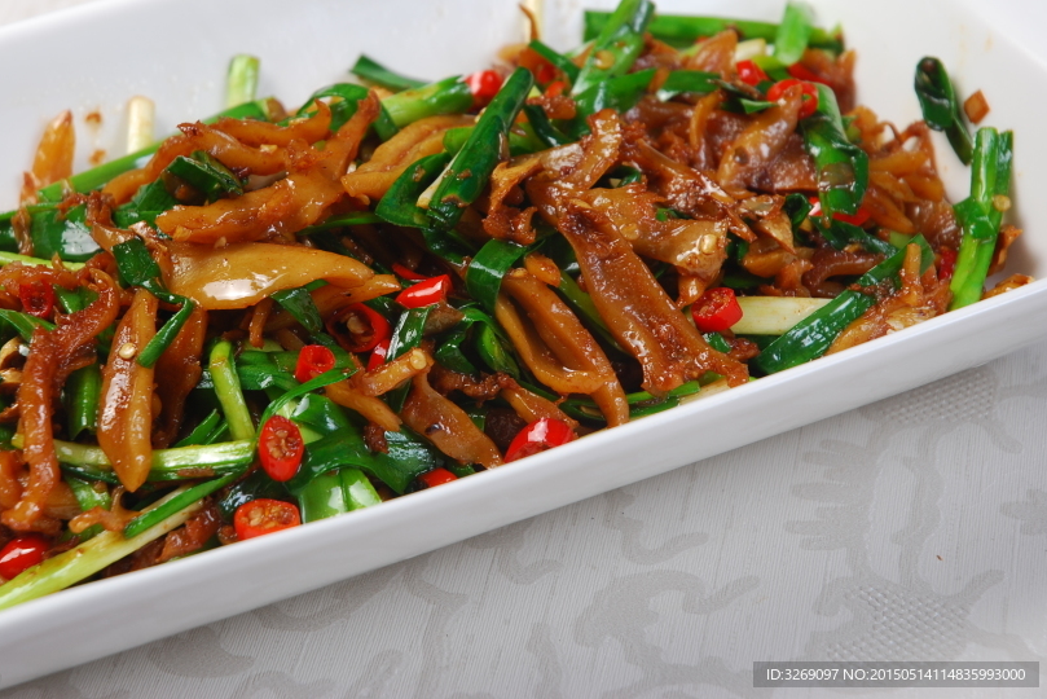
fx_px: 3869
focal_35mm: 133
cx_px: 390
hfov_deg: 15.4
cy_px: 257
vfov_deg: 10.3
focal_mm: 70
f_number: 8
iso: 100
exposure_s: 1/125
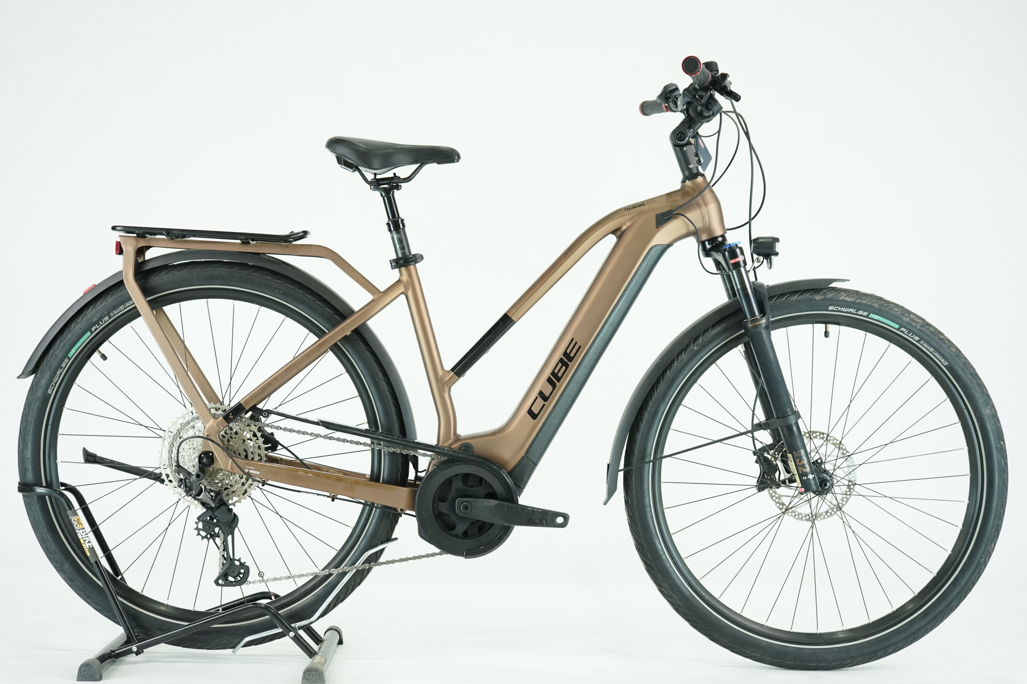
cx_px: 514
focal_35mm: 53
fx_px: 1512
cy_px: 342
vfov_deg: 25.5
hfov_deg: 37.5
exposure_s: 1/200
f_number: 5
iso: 2000
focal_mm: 53
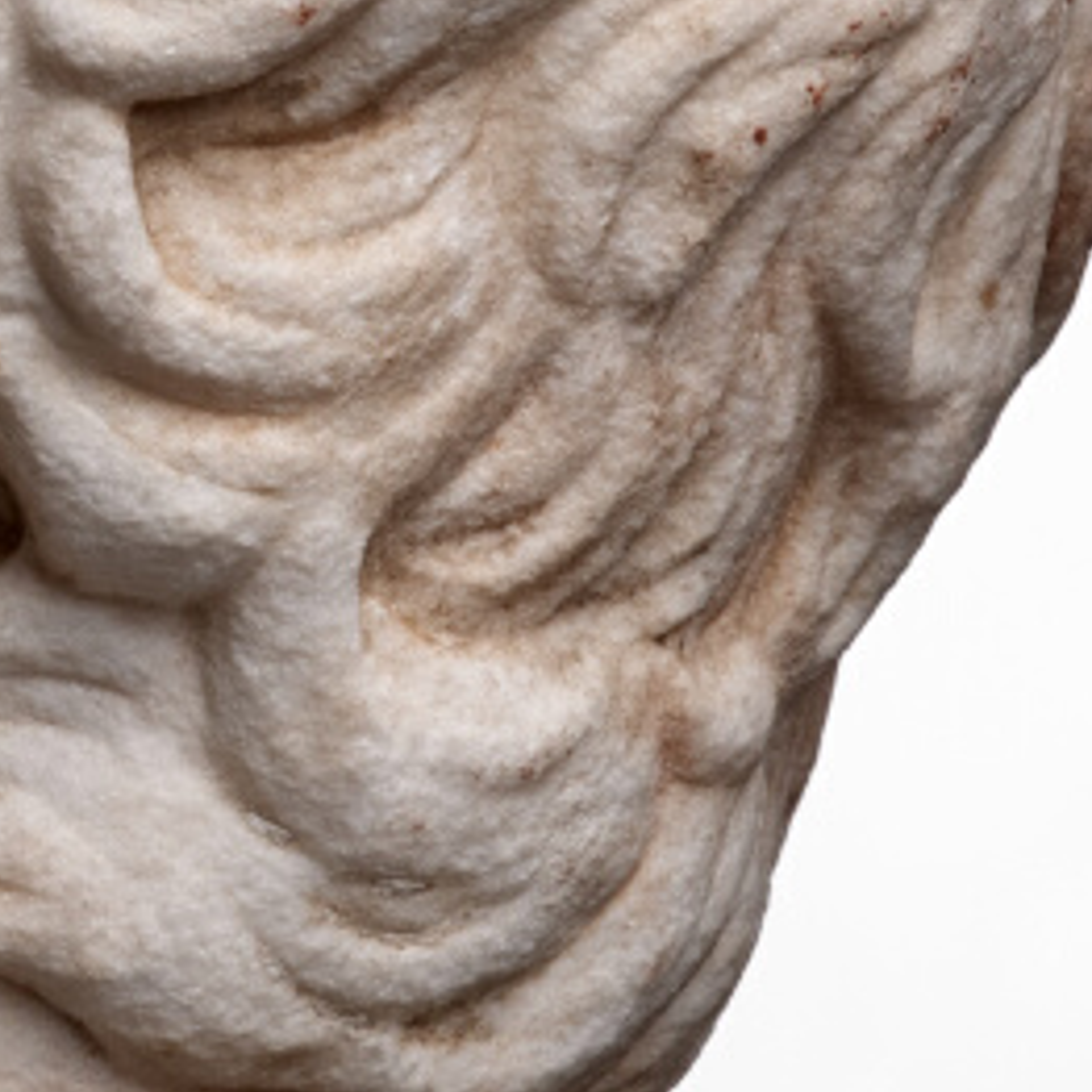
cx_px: -450
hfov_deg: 6.1
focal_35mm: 283
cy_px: 135
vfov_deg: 6.2
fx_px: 10100
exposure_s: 1/125
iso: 200
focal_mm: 80
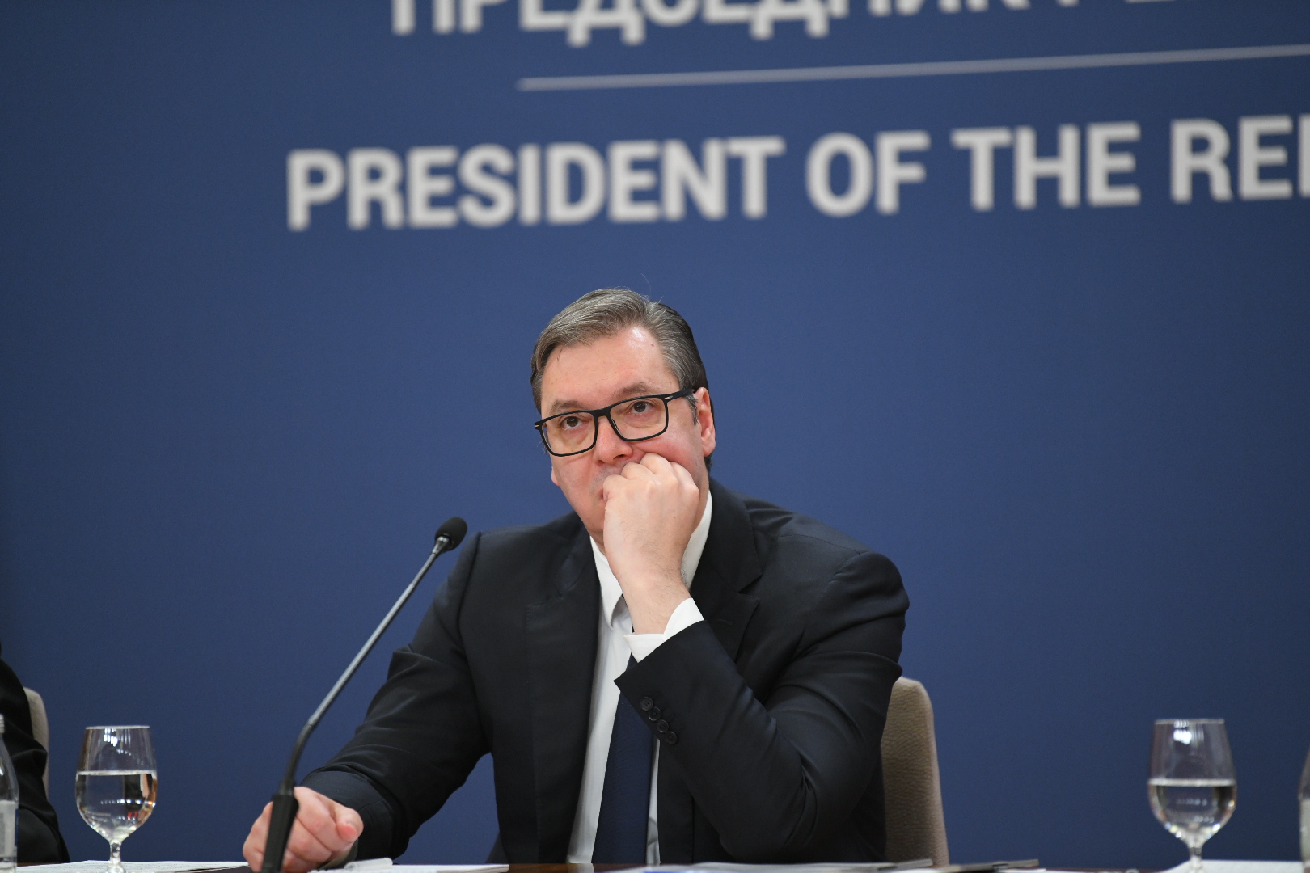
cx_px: 655
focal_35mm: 200
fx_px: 7277
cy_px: 436
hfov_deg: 10.3
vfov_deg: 6.9
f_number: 2.8
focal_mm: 200
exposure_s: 1/500
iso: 2500
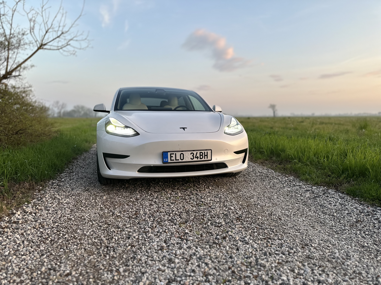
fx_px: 264
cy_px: 142
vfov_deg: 56.8
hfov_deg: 71.6
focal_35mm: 24
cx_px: 190
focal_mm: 6.86
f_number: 1.78
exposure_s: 1/175
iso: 64
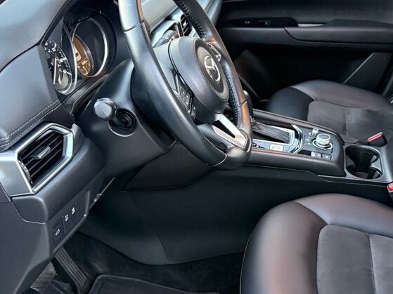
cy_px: 205
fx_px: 499
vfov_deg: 32.5
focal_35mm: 44
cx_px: 264
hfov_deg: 42.3
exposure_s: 1/60
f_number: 1.78
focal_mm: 6.76
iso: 800
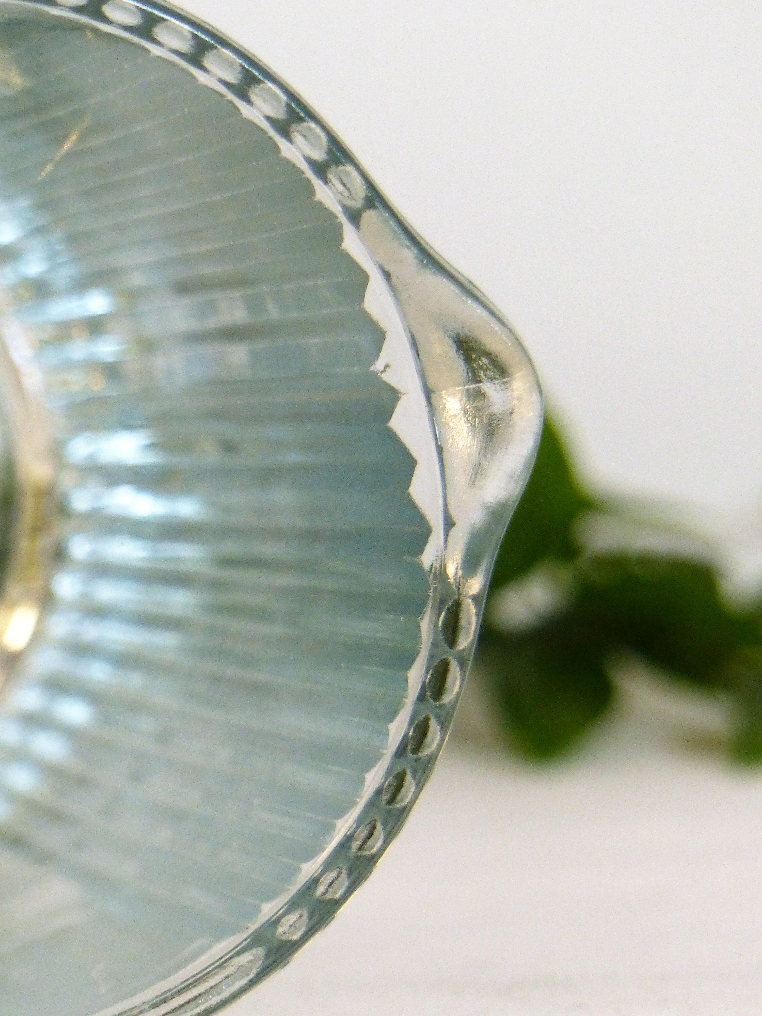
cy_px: 508
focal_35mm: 479
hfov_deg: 3.1
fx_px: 14059
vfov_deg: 4.1
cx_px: 381
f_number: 2.8
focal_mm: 78.4
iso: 400
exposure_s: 1/60
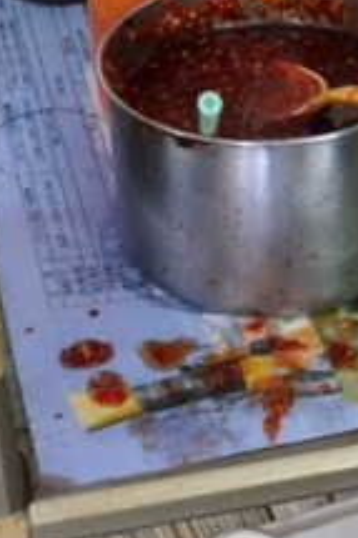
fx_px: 1935
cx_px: 434
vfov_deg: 15.8
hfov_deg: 10.4
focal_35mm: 129
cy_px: 248
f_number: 4.5
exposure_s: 1/125
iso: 3200
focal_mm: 29
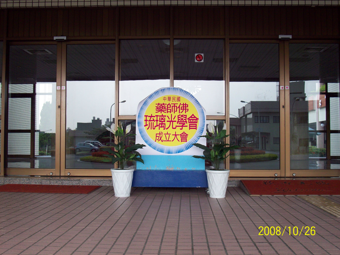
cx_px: 170
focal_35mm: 46
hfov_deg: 41.2
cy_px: 128
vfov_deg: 31.5
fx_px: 452
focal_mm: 7.6
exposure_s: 1/210
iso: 80
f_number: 3.1
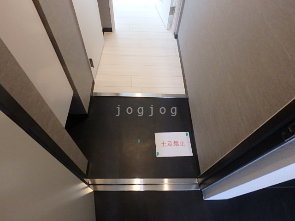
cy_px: 110
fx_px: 179
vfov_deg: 63.4
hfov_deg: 79.0
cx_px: 148
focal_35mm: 21
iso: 800
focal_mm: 3.7
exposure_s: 1/30
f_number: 3.5
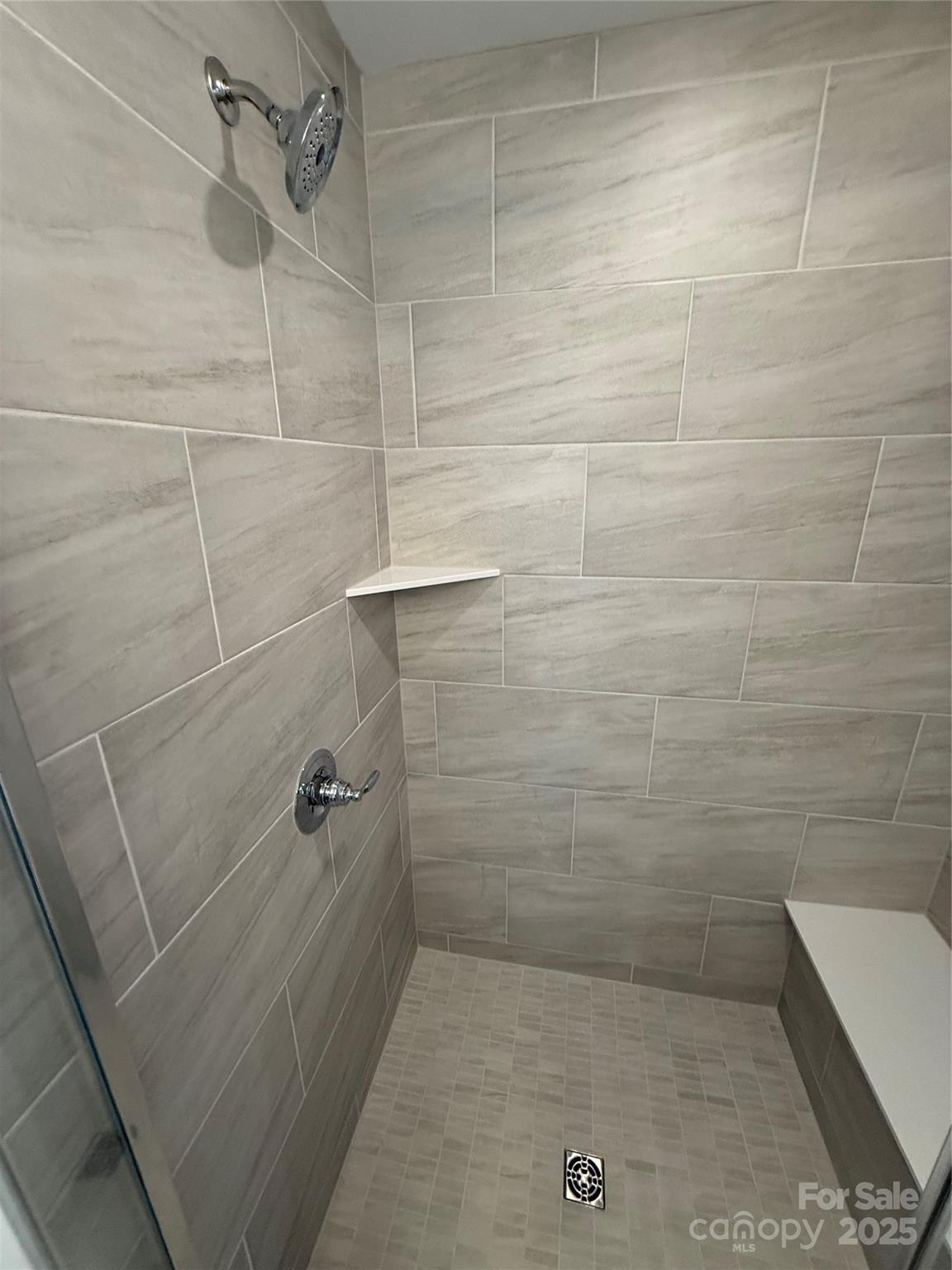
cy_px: 635
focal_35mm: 14
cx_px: 476
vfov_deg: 102.1
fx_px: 513
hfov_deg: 85.7
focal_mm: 2.22
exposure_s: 1/120
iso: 200
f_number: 2.2
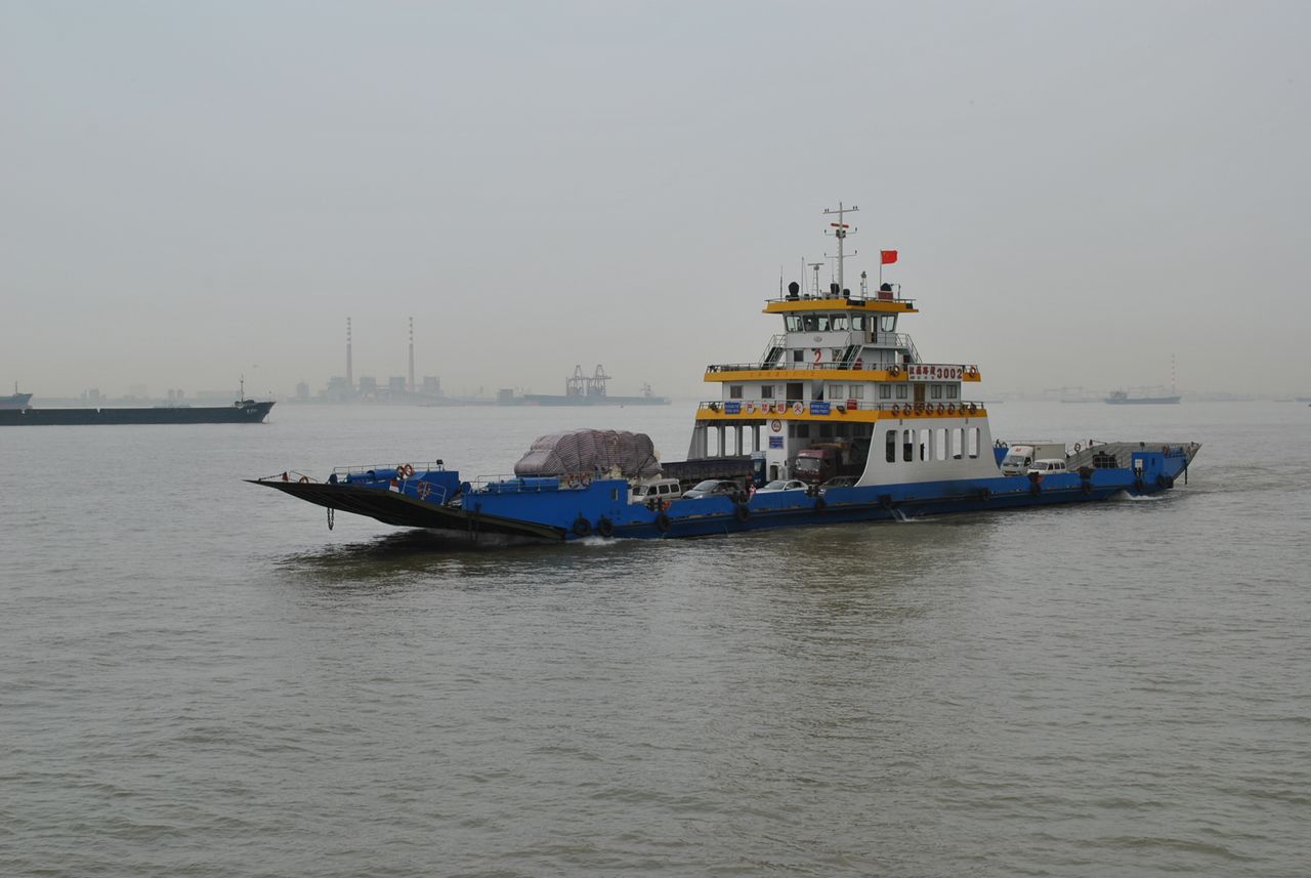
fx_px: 1750
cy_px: 439
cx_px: 656
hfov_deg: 41.1
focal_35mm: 48
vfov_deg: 28.2
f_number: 9
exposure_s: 1/320
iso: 100
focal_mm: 32
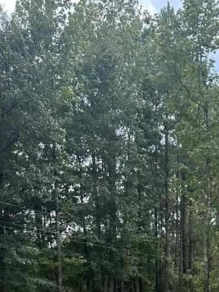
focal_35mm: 92
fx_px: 775
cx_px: 255
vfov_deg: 18.5
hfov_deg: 15.5
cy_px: 457
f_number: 1.78
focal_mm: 6.86
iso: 80
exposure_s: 1/887
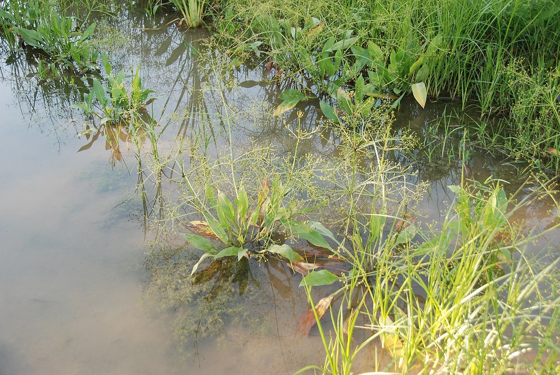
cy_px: 188
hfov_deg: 46.3
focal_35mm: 42
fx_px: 654
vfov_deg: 32.0
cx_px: 280
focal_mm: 28
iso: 200
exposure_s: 1/80
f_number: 4.5
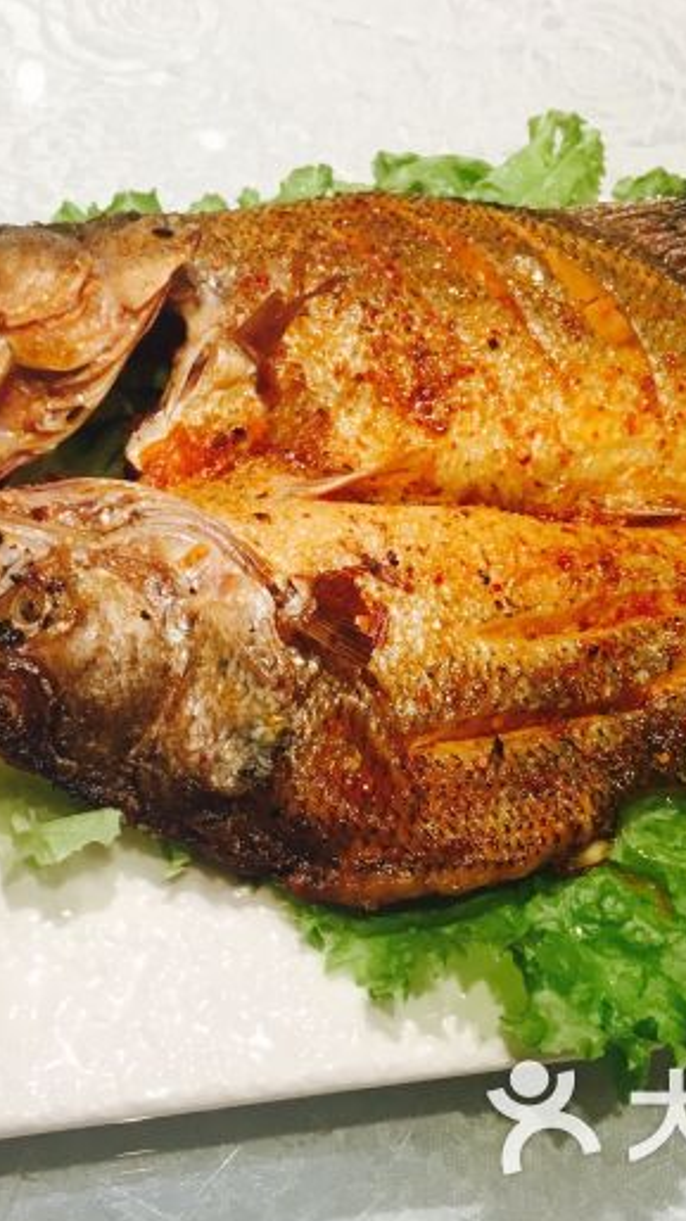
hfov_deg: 27.6
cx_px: 252
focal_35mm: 43
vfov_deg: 47.4
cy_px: 616
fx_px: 1391
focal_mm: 4.15
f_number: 2.2
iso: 80
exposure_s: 1/33
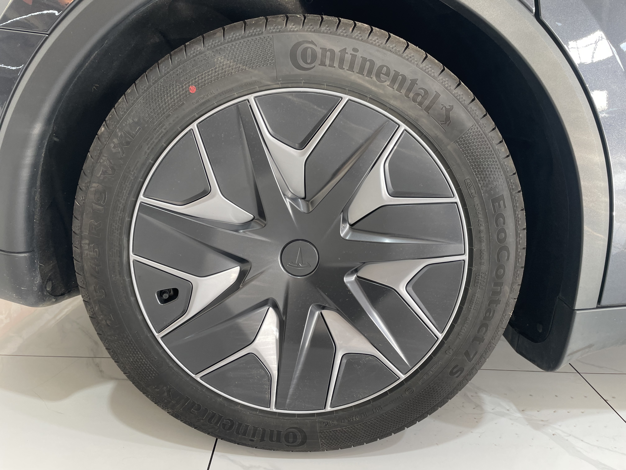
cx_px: 313
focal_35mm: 26
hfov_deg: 67.3
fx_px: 470
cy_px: 235
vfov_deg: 53.1
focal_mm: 4.2
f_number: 1.6
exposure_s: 1/100
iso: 80
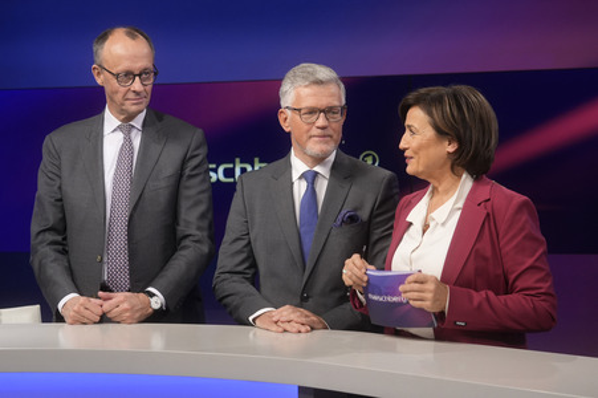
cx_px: 299
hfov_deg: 43.6
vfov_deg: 29.8
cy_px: 199
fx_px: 747
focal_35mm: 45
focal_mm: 30
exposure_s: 1/200
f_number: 2.2
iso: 640
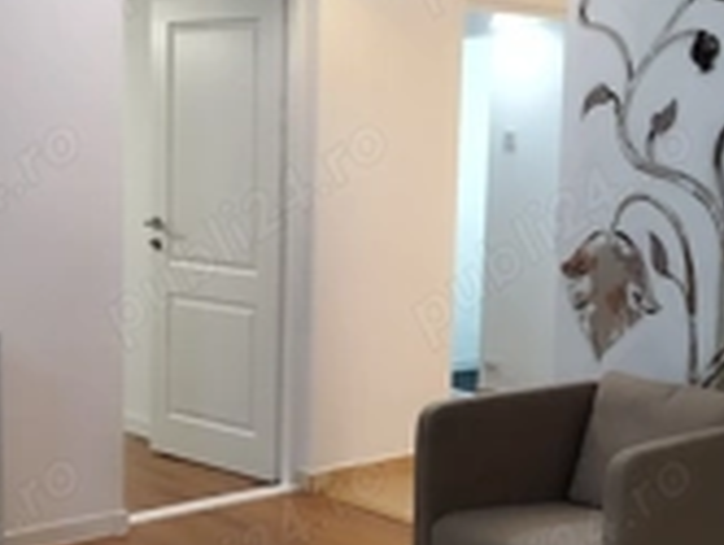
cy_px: 301
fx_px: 1361
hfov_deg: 29.8
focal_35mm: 65
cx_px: 397
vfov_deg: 22.6
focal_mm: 4.7
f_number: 1.79
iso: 181
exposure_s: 1/50
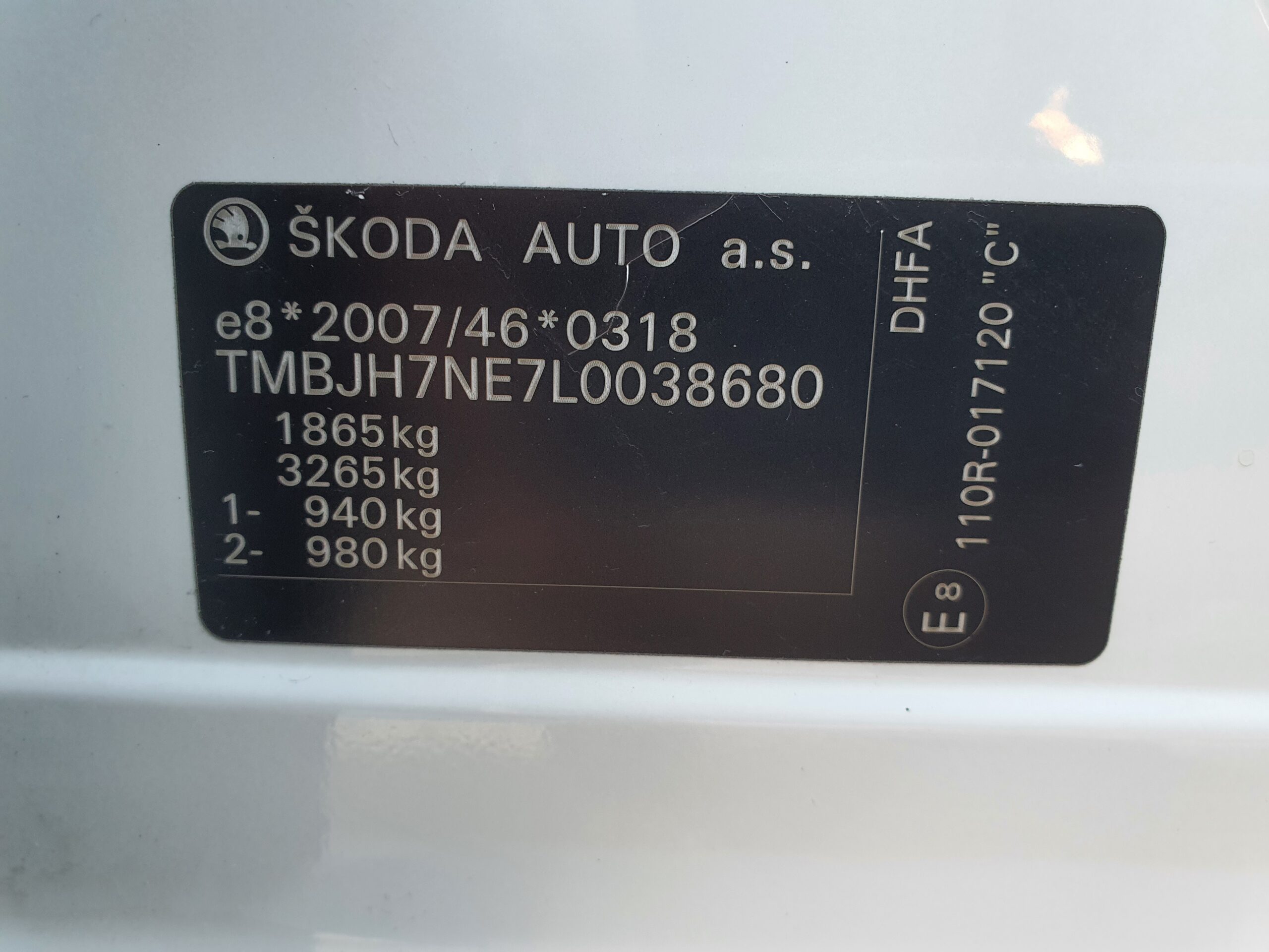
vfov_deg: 53.1
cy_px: 476
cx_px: 634
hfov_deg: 67.3
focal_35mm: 26
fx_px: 953
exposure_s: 1/100
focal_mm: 4.3
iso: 200
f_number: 2.4
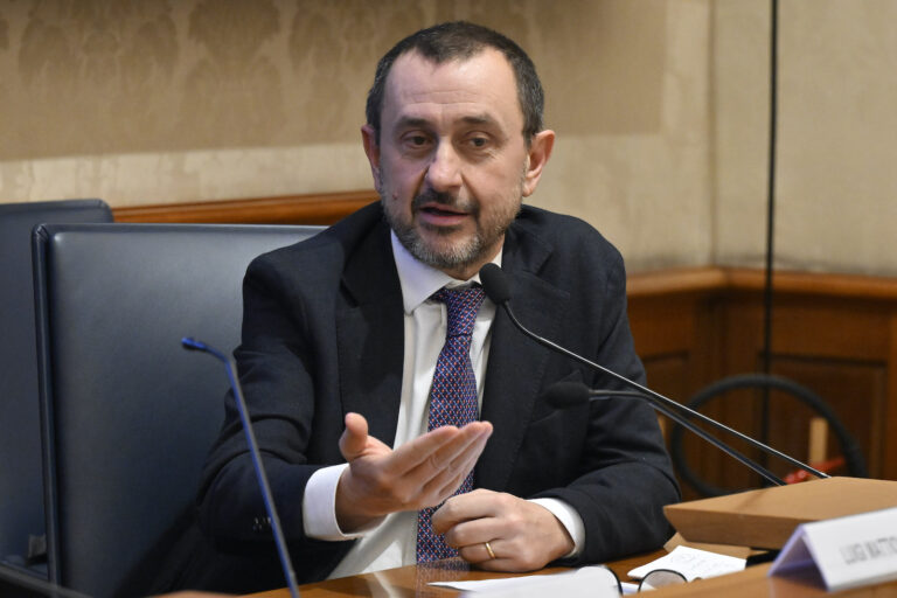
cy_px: 299
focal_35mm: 225
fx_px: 5606
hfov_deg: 9.1
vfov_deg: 6.1
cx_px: 448
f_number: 5.6
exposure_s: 1/400
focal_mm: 150
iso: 4000
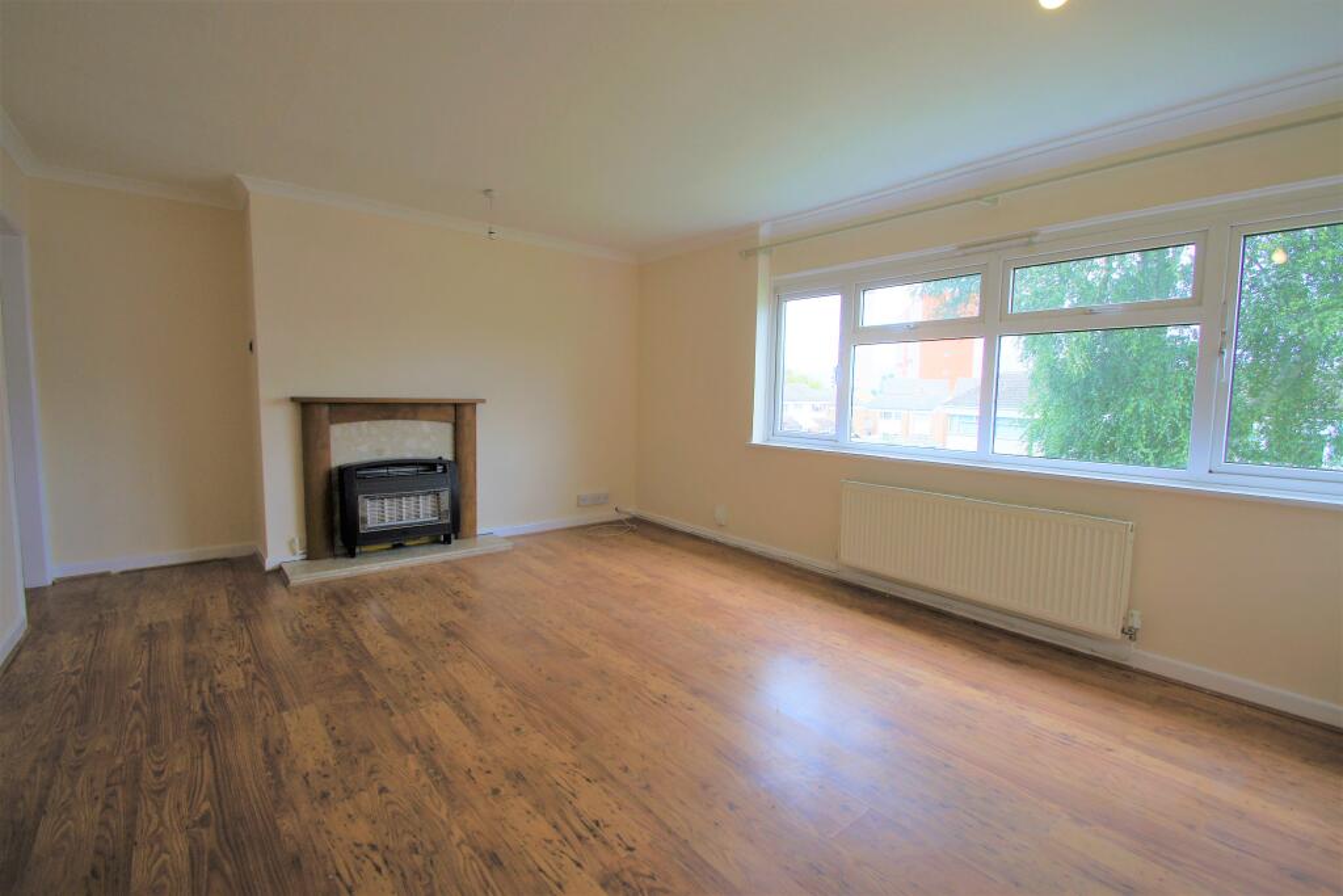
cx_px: 672
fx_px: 560
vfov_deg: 77.3
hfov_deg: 100.4
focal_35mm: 15
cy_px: 448
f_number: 8
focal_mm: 10
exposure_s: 1/60
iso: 200
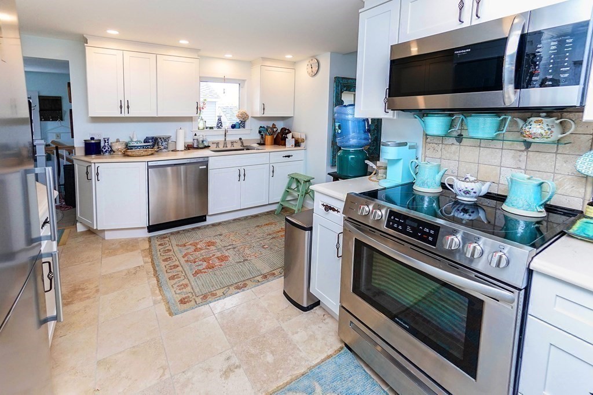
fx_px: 247
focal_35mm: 15
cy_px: 198
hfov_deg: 100.4
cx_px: 296
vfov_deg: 77.3
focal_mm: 10
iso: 320
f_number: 4
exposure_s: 1/160
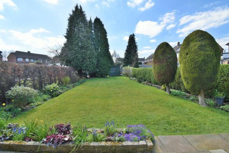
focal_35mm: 15
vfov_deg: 77.4
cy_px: 76
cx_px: 114
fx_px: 95
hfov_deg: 100.4
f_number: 11
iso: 250
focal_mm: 10
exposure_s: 1/125
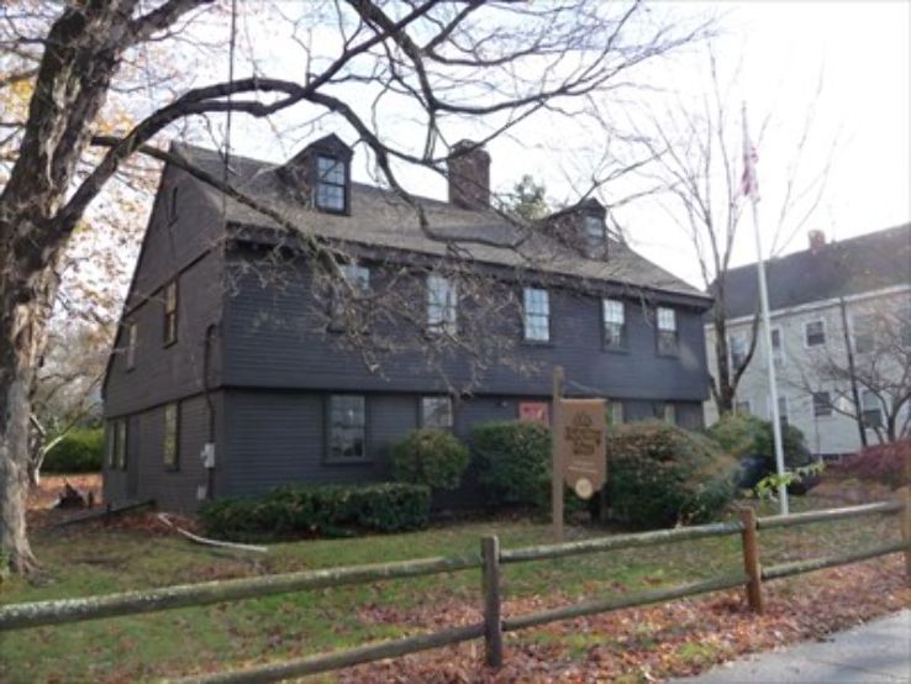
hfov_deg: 63.4
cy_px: 342
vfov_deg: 49.8
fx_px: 737
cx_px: 456
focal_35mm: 28
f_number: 3.3
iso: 160
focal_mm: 4.7
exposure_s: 1/200
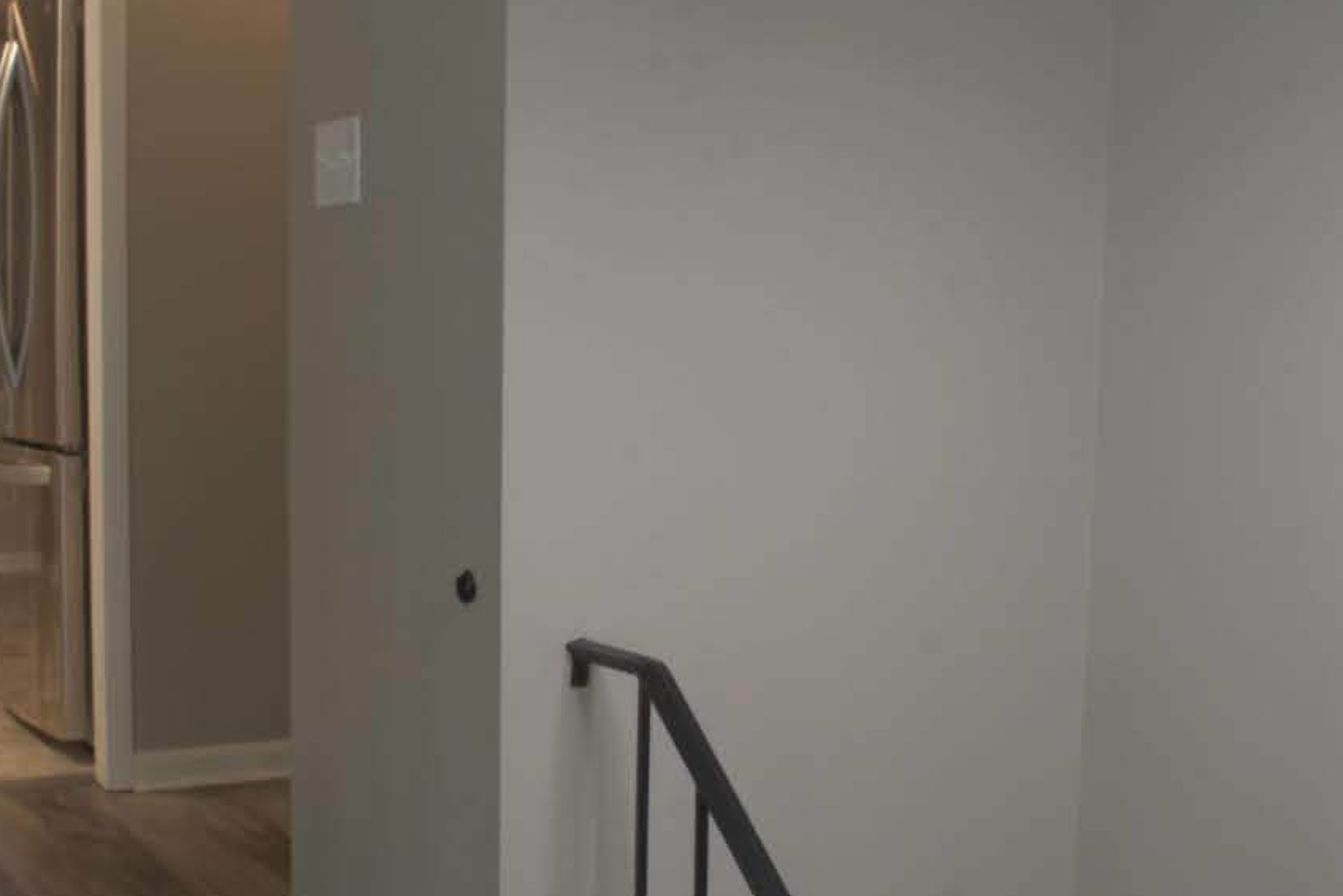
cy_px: 586
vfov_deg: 26.4
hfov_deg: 38.8
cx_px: 726
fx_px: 1903
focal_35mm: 51
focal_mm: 18
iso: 400
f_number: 16
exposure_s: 1/5
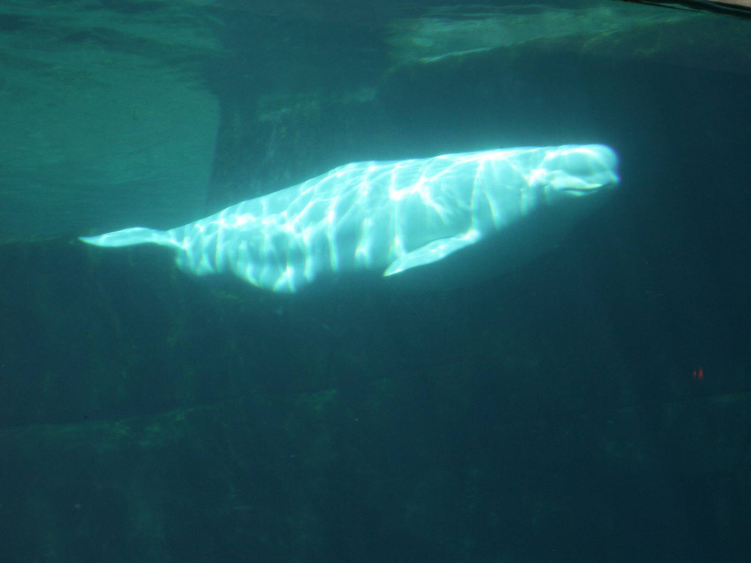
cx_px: 376
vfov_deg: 18.2
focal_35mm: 81
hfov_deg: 24.1
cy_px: 282
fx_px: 1757
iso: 64
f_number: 3.5
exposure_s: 1/200
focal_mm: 13.51
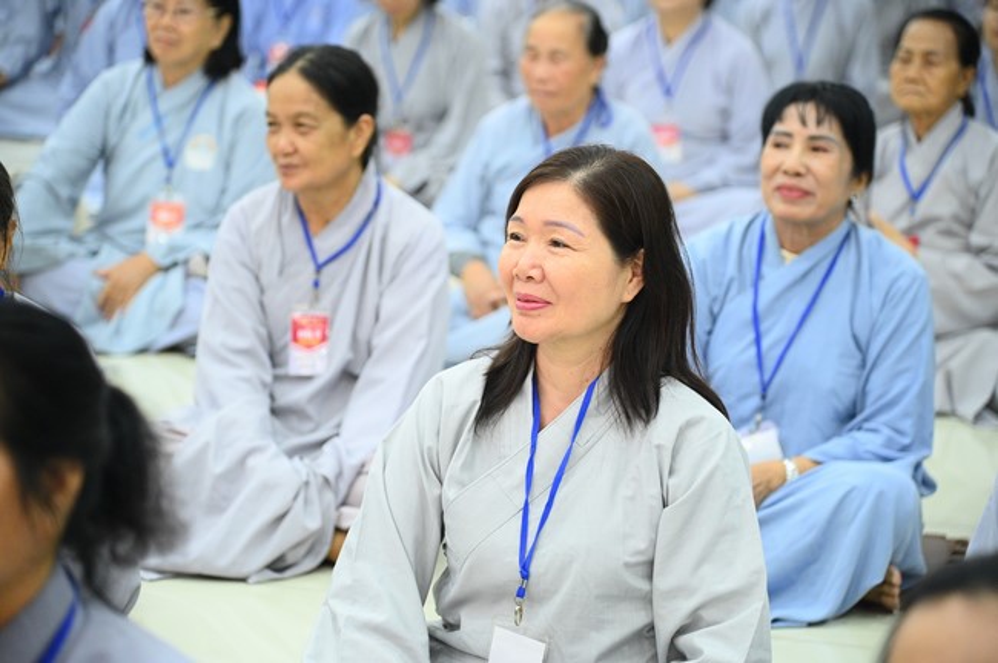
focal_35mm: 120
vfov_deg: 11.4
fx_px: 3323
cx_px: 499
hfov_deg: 17.1
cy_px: 332
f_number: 4
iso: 6400
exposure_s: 1/160
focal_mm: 120
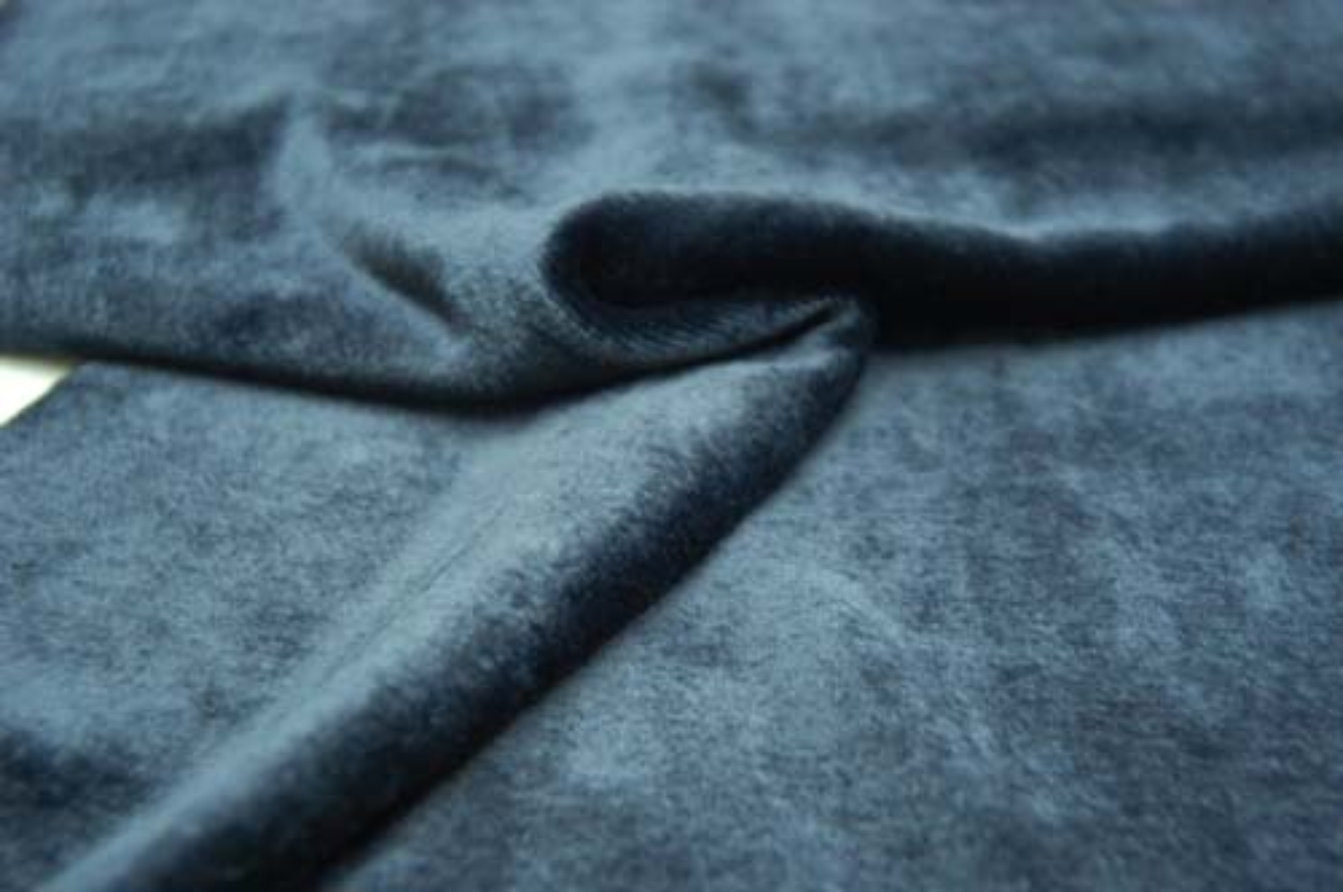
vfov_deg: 28.9
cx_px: 672
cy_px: 446
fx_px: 1732
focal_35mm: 46
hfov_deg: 42.4
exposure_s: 1/10
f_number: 4.5
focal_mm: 31
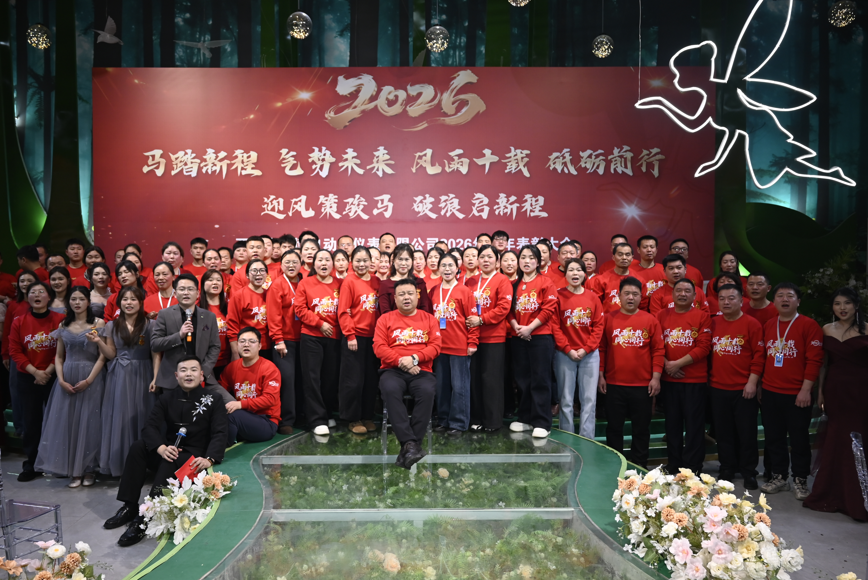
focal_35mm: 29
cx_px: 393
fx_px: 699
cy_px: 296
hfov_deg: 63.5
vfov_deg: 45.0
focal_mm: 24
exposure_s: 1/125
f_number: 4
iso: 640
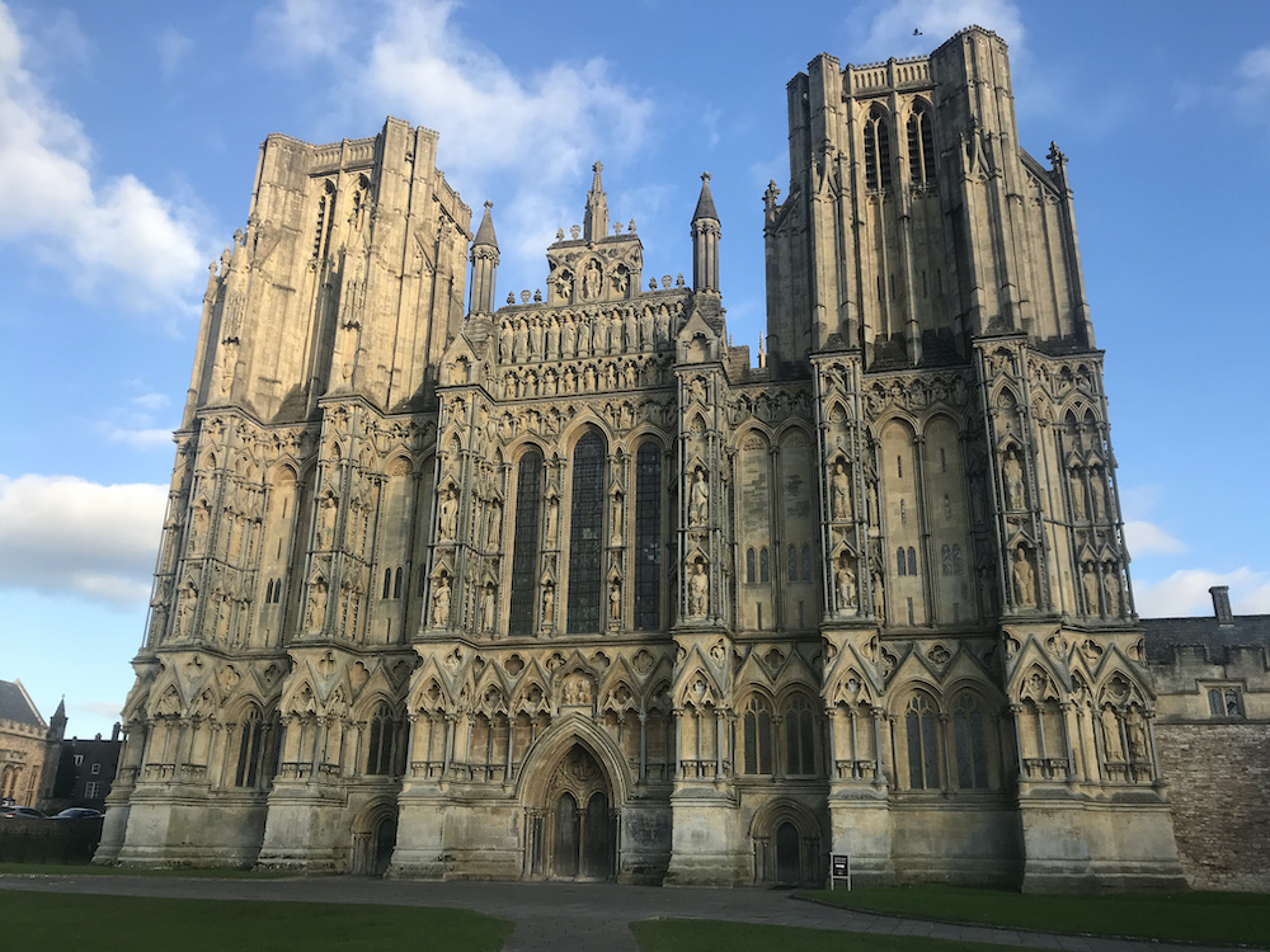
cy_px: 476
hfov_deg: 63.4
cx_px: 635
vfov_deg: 49.7
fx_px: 1027
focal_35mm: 28
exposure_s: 1/921
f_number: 1.8
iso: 20
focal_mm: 3.99
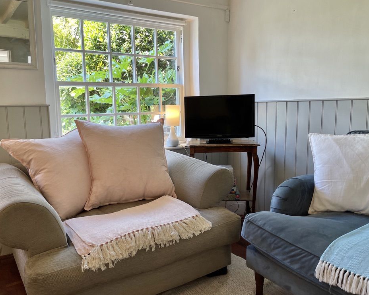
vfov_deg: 51.5
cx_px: 177
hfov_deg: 62.2
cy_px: 145
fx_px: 306
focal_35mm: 28
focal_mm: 5.1
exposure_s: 1/100
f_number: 1.6
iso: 64
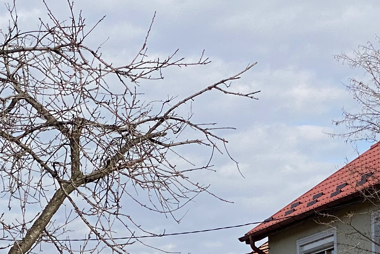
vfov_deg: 8.0
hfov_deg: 12.3
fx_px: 1763
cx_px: 231
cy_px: 438
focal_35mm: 167
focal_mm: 6
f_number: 2
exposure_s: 1/1546
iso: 20
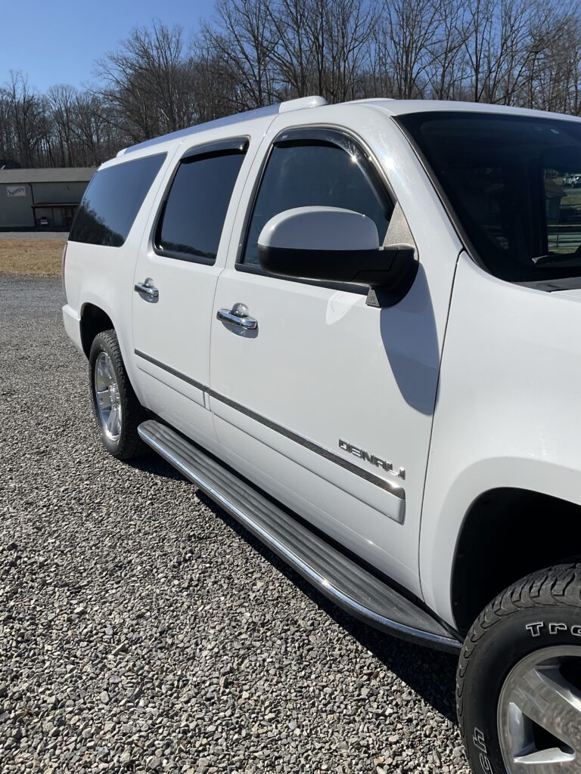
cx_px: 290
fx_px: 649
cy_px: 387
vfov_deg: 61.7
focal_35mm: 29
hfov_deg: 48.2
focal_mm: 3
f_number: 1.8
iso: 16
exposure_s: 1/3788
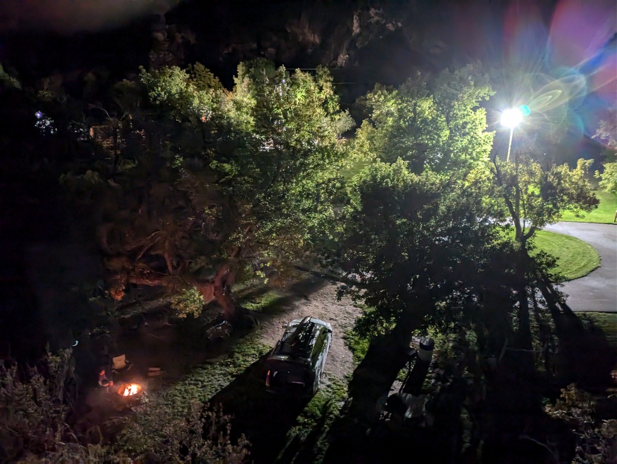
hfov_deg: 69.4
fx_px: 446
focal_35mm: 25
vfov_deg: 54.9
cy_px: 232
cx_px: 308
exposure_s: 1/3.66
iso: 1522
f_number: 1.89
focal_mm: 5.43
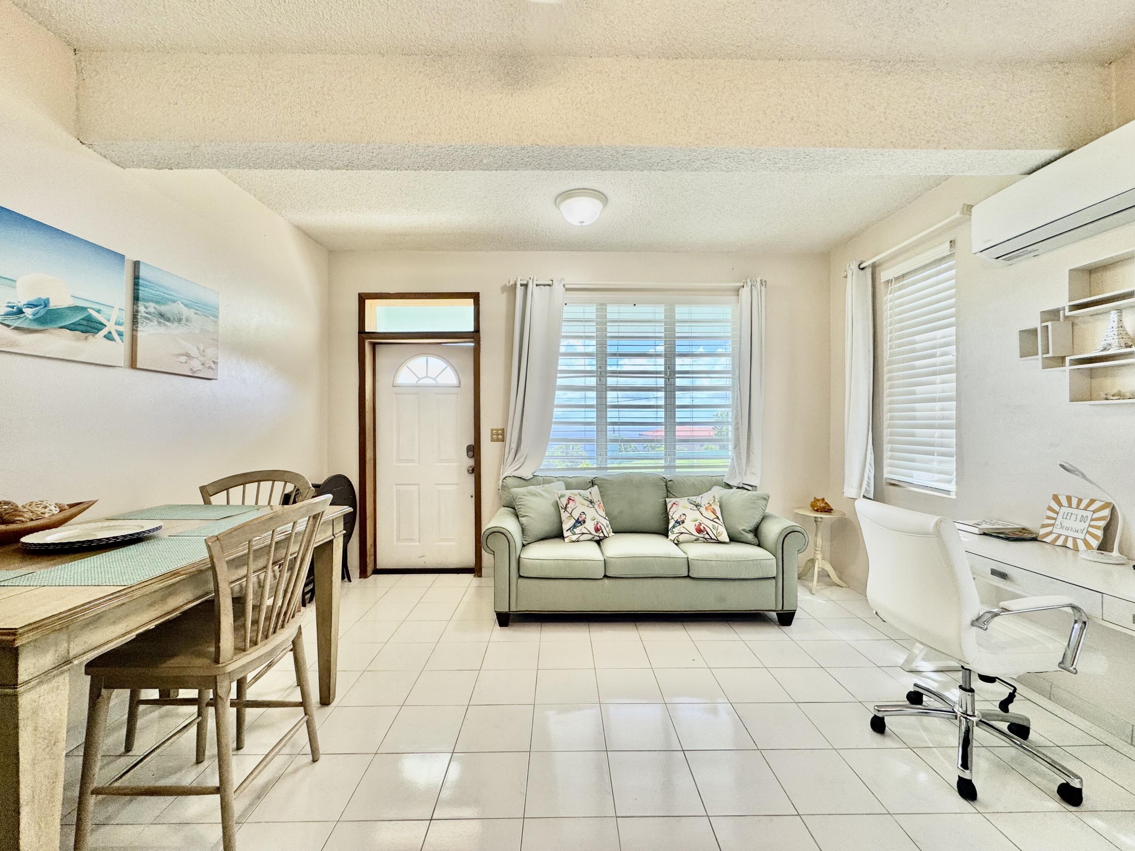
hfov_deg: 102.1
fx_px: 459
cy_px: 426
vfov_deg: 85.7
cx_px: 568
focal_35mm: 14
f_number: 2.2
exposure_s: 1/120
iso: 64
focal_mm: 2.22
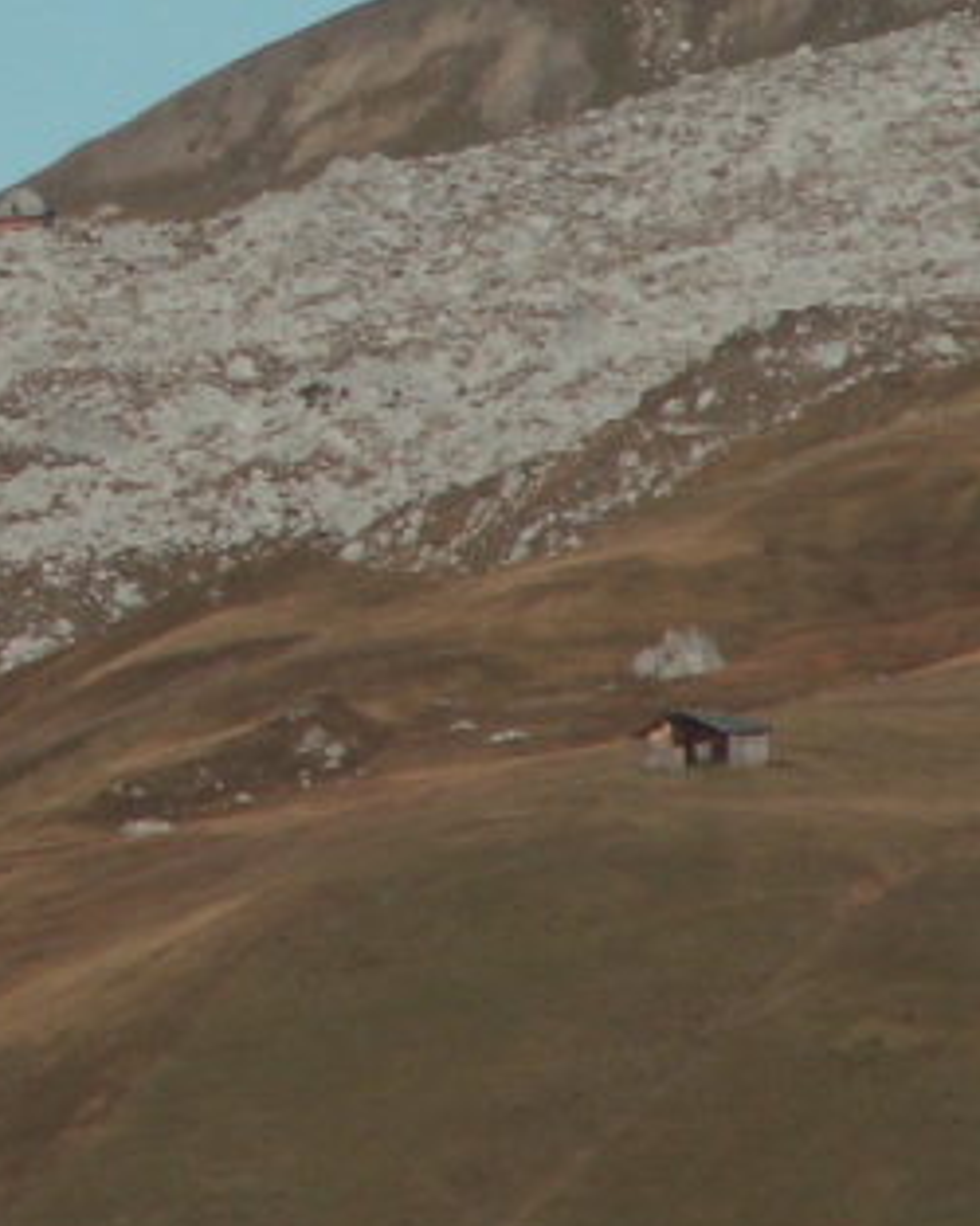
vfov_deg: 1.8
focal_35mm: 1083
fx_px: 39303
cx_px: -208
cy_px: 121
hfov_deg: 1.4
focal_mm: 56.17
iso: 50
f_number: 5.6
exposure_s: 1/800
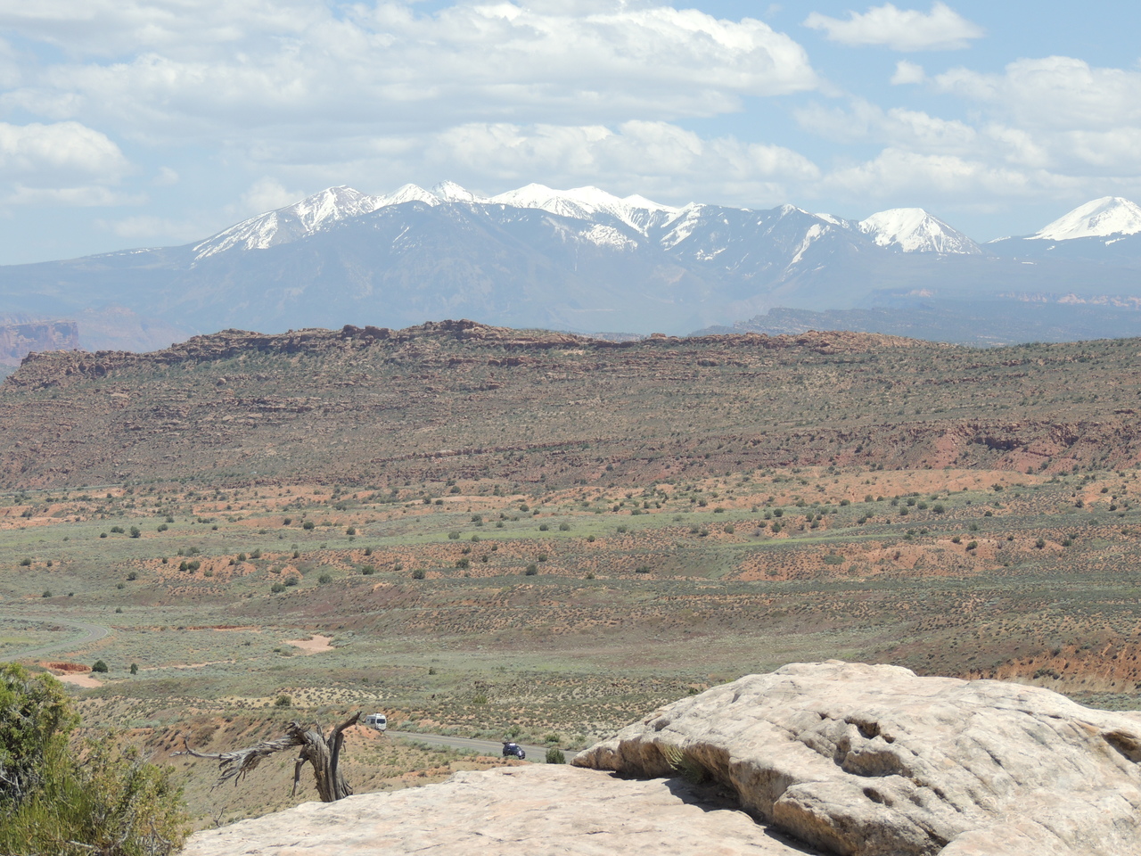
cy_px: 428
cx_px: 570
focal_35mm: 120
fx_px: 3955
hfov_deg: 16.4
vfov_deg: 12.3
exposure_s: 1/800
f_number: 4.2
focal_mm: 21.4
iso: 100
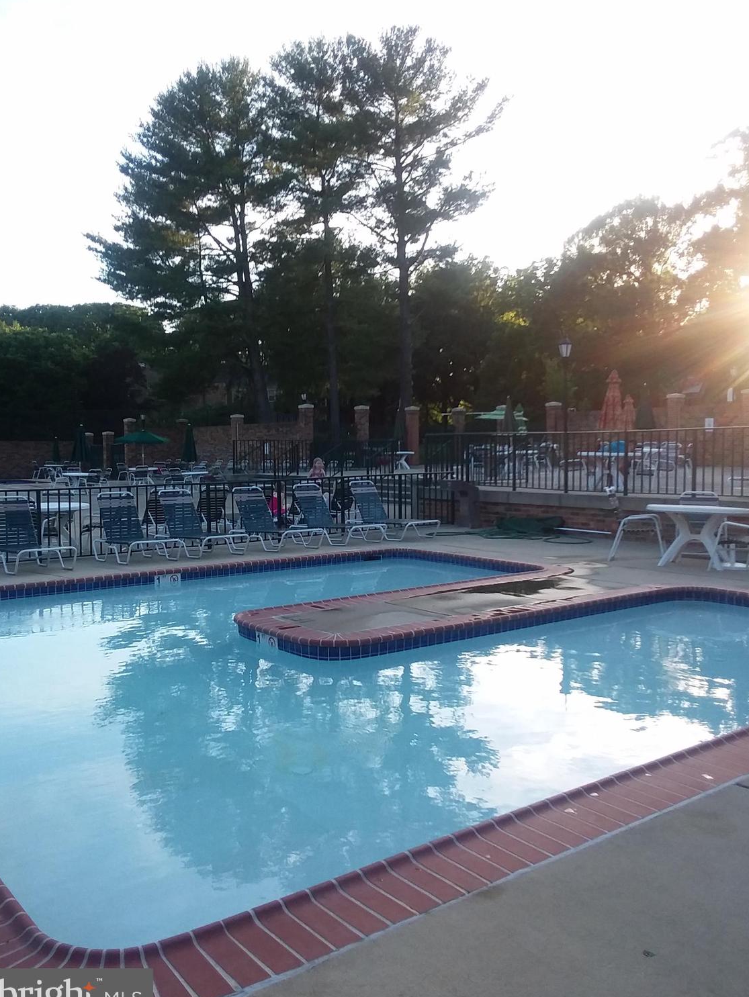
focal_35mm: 30
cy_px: 508
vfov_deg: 59.9
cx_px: 372
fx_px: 865
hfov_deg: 46.8
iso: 40
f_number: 1.9
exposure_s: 1/263
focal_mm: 2.47
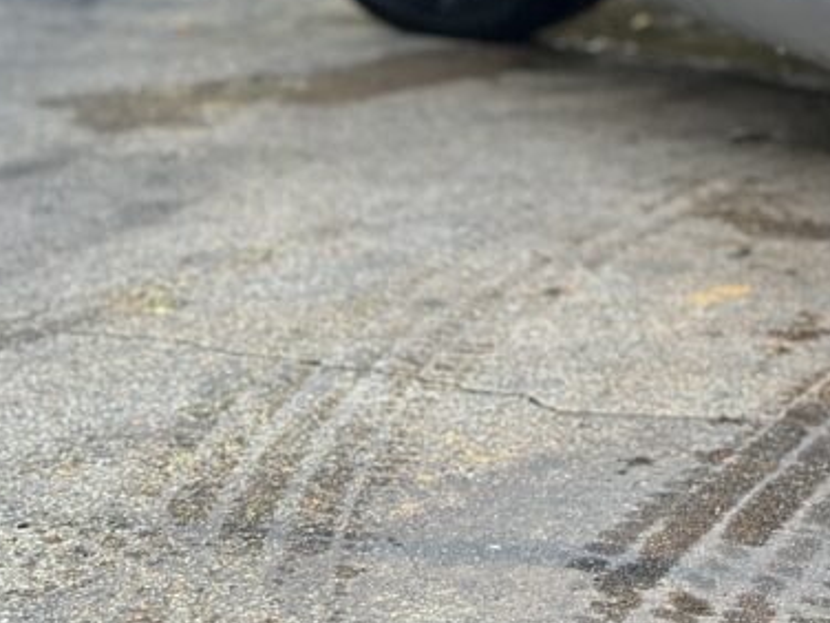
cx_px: 812
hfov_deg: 18.8
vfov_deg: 14.3
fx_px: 2446
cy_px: -7
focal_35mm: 102
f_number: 1.78
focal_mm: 6.86
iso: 400
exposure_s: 1/33
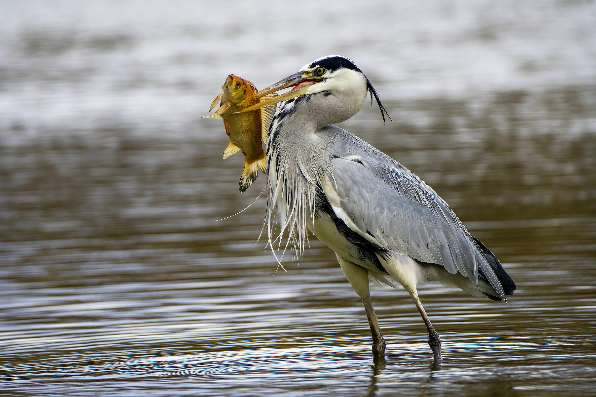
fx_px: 14893
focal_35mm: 900
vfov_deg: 1.5
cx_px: 298
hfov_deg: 2.3
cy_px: 198
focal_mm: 600
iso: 900
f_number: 6.3
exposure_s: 1/2000
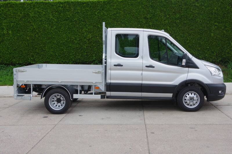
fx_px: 296
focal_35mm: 46
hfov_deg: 42.8
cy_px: 77
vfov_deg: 29.2
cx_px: 116
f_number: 10
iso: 200
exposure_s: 1/80
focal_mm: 31
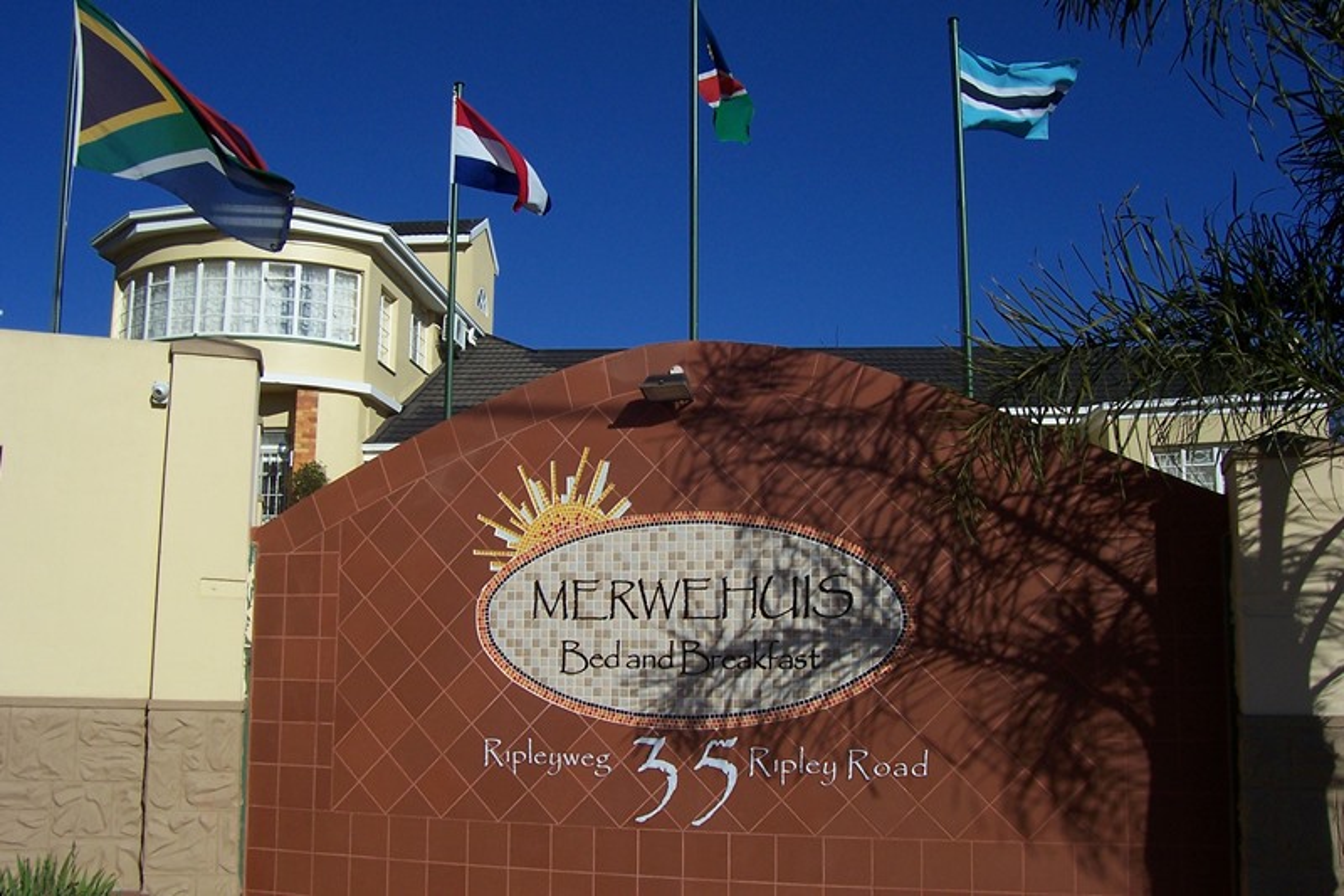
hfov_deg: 55.8
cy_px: 448
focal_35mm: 34
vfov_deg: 38.9
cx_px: 672
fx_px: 1269
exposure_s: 1/1000
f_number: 5.6
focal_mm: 5.6
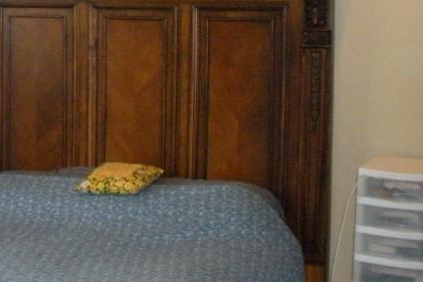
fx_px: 1070
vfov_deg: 14.7
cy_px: -16
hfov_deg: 21.4
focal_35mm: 91
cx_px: -20
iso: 570
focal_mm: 6.3
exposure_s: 1/60
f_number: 3.5
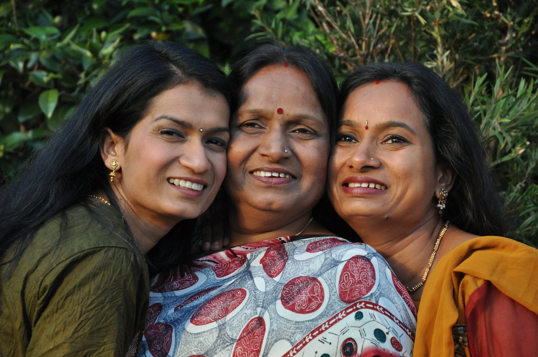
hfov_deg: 16.1
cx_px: 269
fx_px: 1903
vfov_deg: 10.7
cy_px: 178
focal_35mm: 128
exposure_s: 1/200
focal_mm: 85
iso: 800
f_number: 5.6
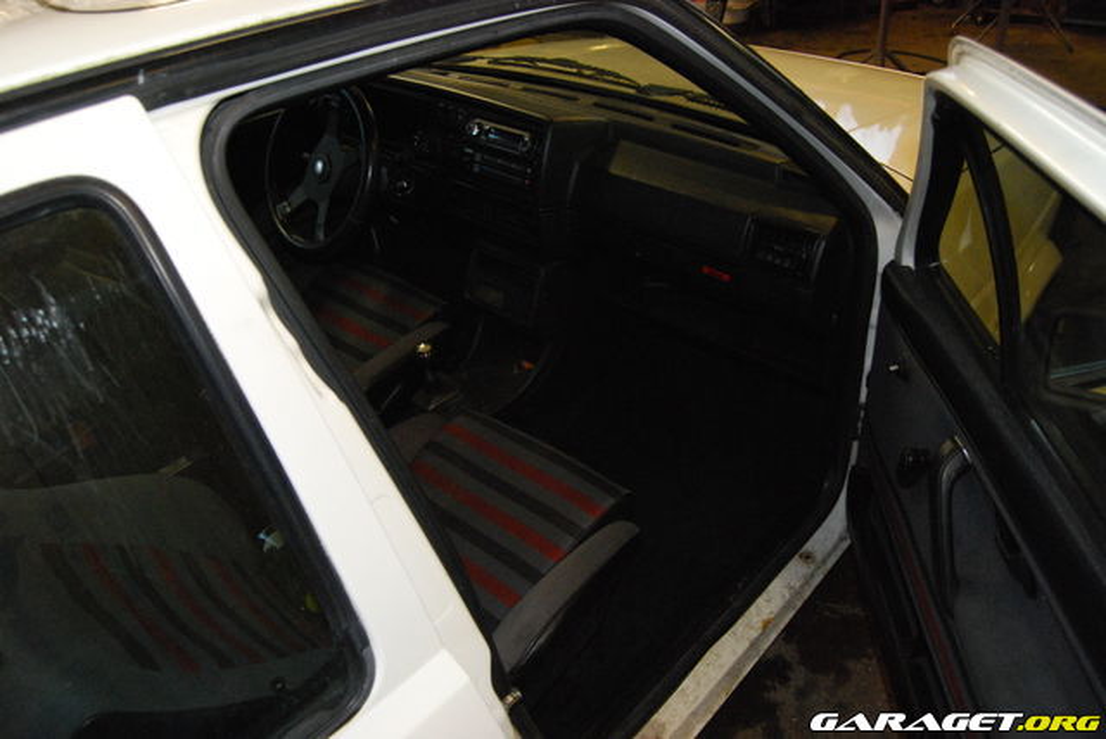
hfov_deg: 67.3
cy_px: 370
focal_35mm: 27
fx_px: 830
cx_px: 553
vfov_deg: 48.0
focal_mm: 18
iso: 1600
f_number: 5.6
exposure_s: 1/60
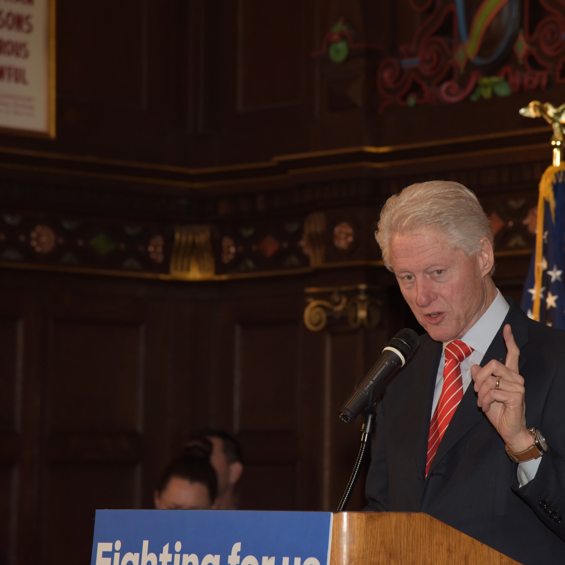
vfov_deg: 11.3
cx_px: 365
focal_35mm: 154
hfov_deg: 11.3
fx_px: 2844
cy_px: 284
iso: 1400
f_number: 5.6
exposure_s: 1/160
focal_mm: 120
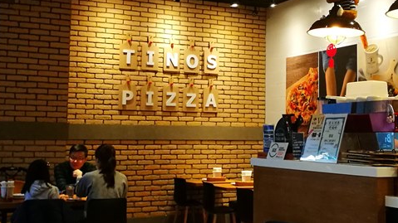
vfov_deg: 20.3
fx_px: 622
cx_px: 240
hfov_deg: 35.3
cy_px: 80
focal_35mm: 59
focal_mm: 4.5
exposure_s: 1/30
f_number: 2.2
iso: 400
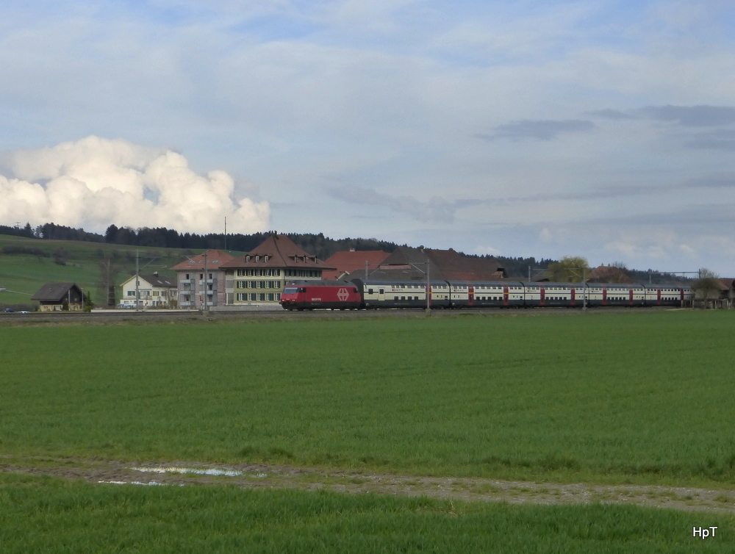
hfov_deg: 33.7
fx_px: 1213
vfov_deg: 25.7
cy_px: 277
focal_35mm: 57
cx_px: 368
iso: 160
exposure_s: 1/320
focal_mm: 9.7
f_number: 4.6
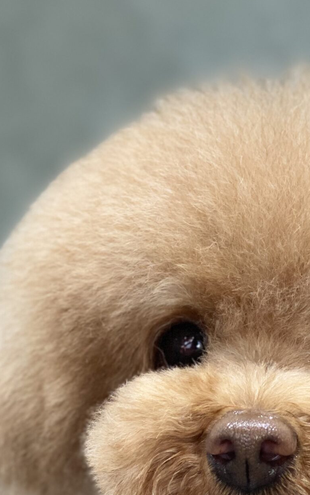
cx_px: 280
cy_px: 394
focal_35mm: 114
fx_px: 1541
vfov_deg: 18.1
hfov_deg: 11.4
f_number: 2
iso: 125
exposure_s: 1/50
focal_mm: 6
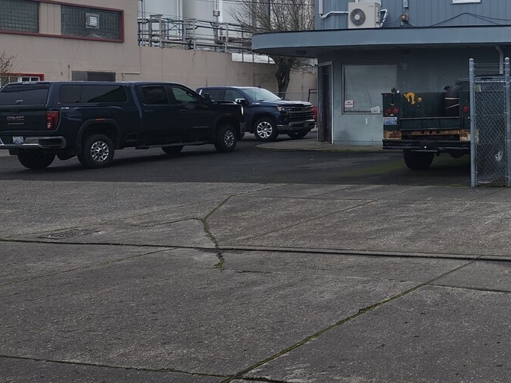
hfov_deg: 30.9
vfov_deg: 26.3
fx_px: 812
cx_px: 571
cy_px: 109
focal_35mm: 55
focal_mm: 6.4
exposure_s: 1/591
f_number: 1.8
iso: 12
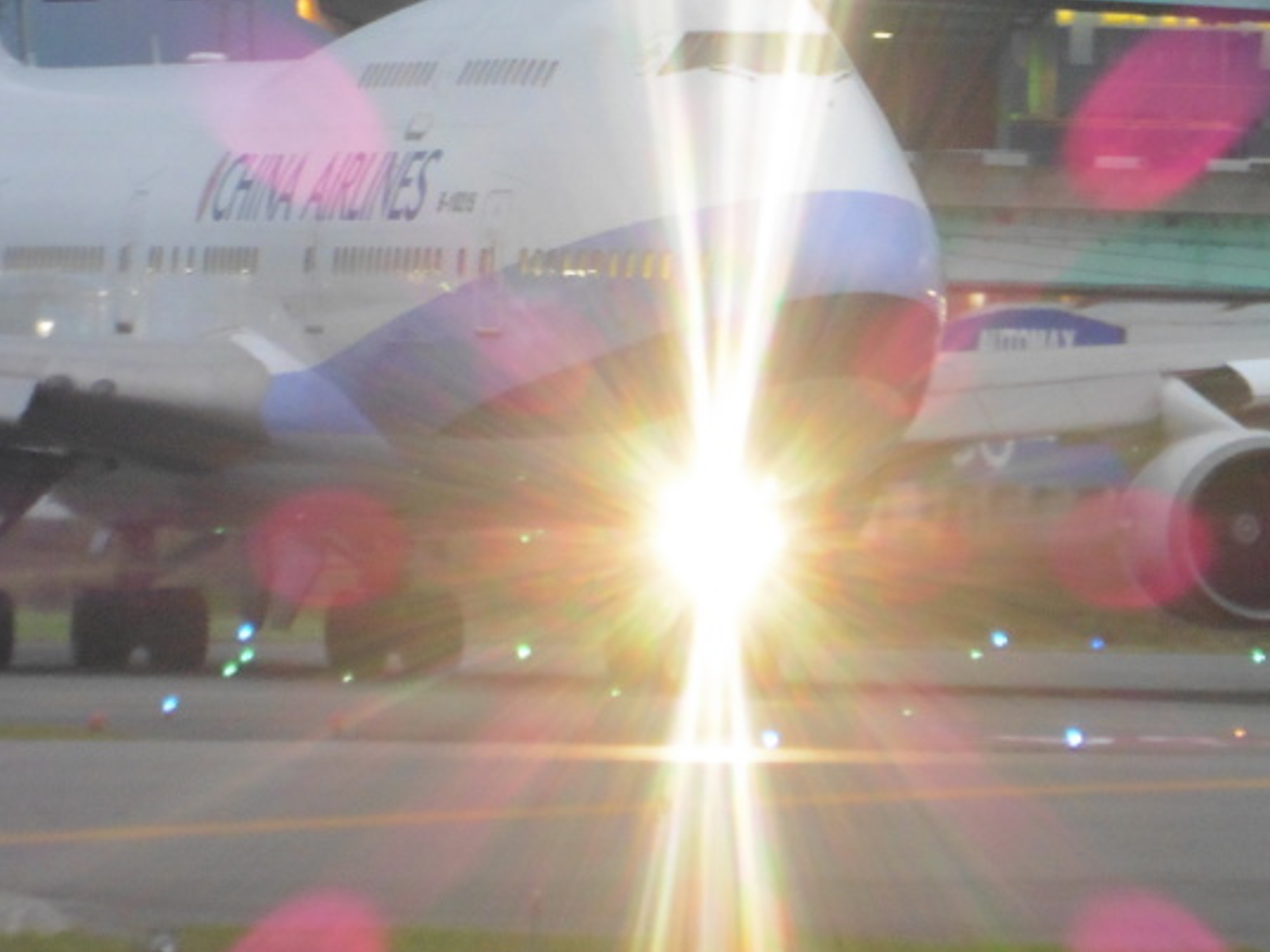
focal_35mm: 642
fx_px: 23554
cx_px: 453
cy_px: 171
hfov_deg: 3.1
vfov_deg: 2.3
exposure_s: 1/8
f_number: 5.9
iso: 400
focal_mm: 60
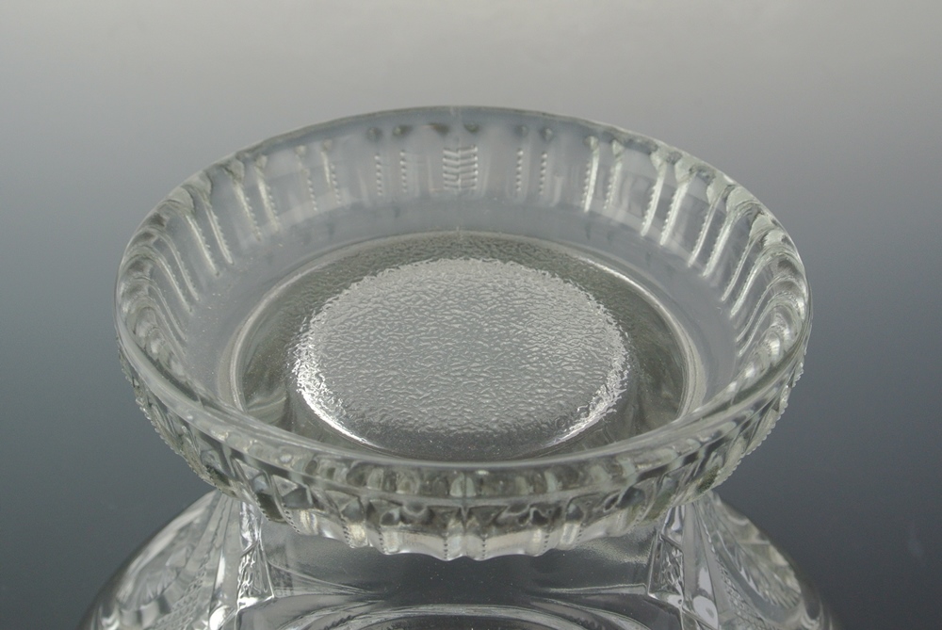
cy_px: 315
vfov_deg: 19.8
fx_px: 1807
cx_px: 471
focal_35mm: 69
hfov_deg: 29.2
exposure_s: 1/125
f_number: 5.3
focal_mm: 25.9
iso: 320
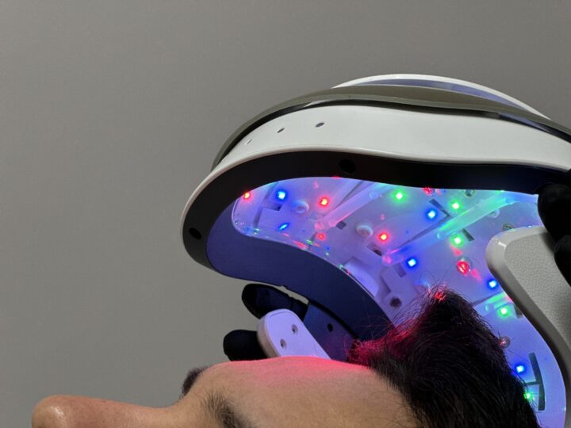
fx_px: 1270
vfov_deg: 19.1
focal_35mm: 77
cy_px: 214
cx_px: 286
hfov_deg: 25.3
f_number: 2.8
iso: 125
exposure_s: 1/50
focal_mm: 9
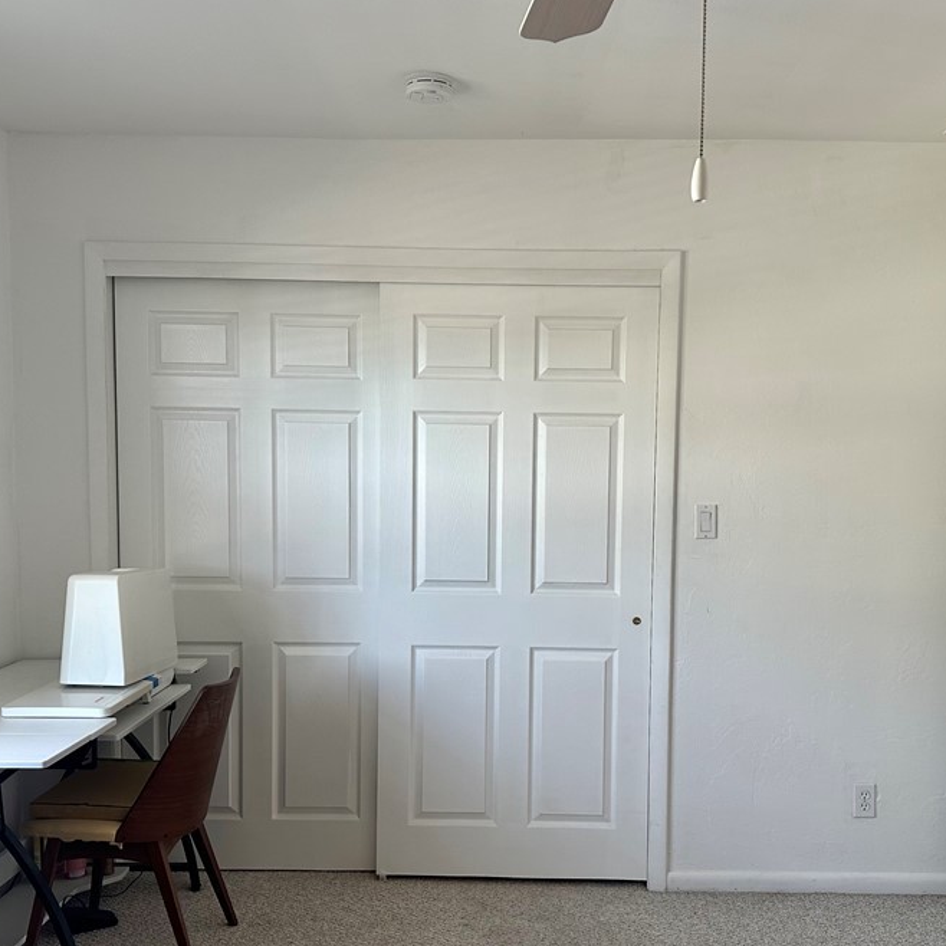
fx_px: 1020
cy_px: 519
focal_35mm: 33
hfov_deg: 49.6
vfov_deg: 49.7
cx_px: 531
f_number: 1.78
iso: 125
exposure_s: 1/120
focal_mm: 6.86
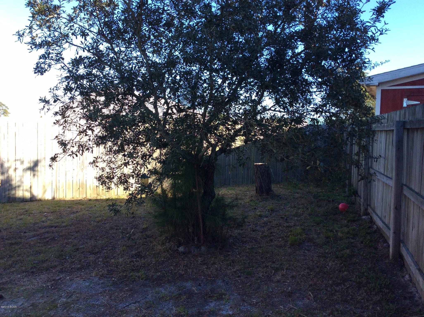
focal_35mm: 32
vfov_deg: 44.0
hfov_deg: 56.9
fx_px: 391
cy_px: 158
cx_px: 212
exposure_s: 1/381
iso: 32
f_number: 2.4
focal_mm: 3.3
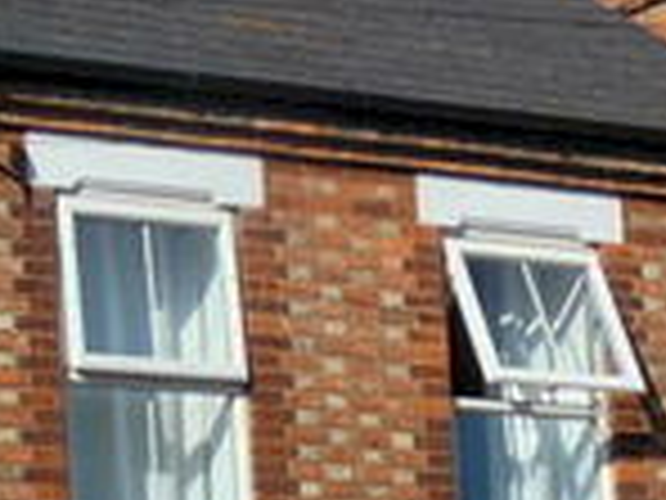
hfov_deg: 10.8
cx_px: -99
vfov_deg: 8.2
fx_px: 3463
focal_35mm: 180
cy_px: 556
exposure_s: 1/1000
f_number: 3.5
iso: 80
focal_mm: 6.8
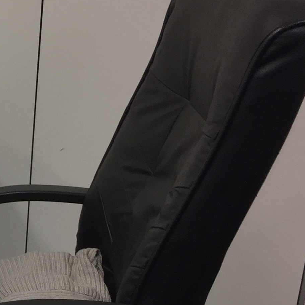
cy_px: 274
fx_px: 917
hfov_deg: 16.7
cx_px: -186
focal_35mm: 92
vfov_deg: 18.6
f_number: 2.2
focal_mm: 4.15
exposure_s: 1/50
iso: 32
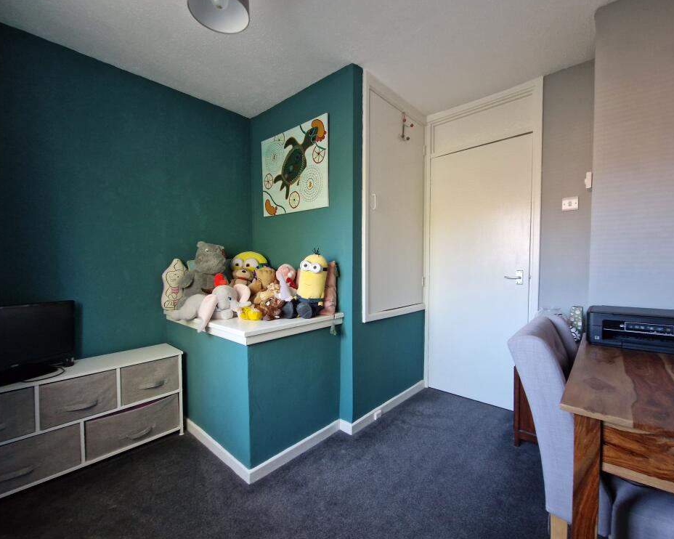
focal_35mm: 14
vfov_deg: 88.0
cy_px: 272
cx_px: 352
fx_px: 279
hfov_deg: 100.6
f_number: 2.2
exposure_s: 1/33
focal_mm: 2.2
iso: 320
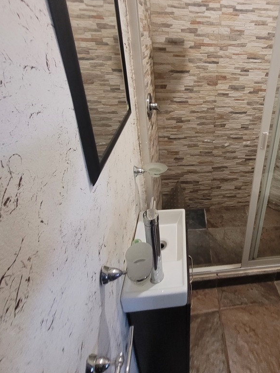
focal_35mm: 20
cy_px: 139
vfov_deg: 80.2
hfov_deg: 61.9
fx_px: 216
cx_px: 213
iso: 400
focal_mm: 1.74
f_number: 2.2
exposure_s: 1/30
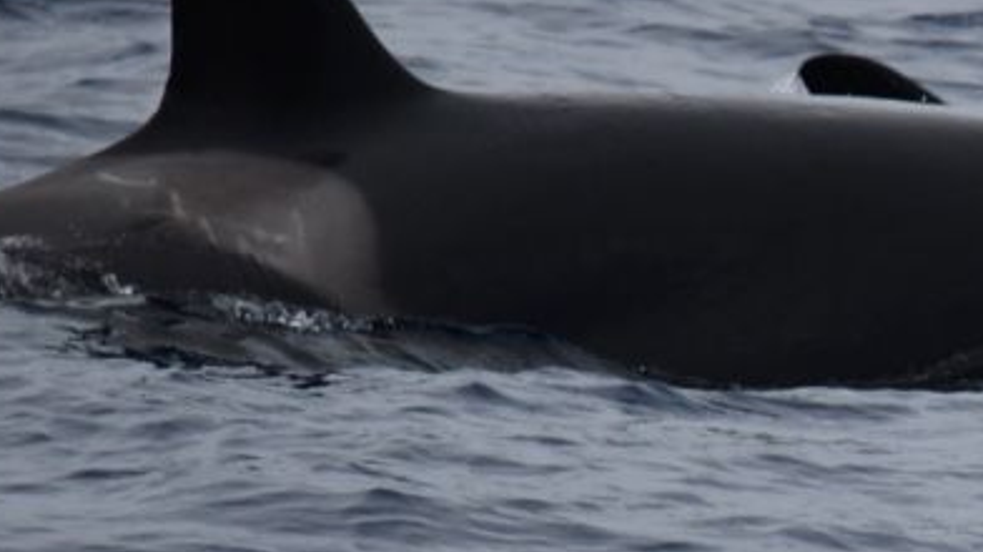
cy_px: 39
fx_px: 33423
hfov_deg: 1.7
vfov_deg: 0.9
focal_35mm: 1283
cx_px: 888
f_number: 6.3
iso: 1250
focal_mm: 600
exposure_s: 1/8000
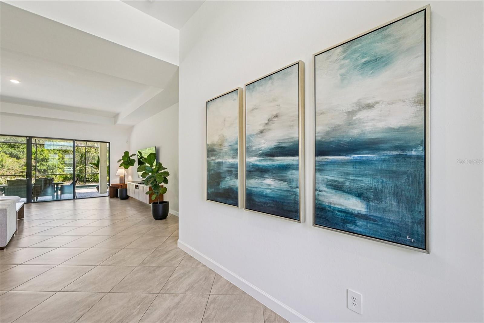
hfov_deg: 104.3
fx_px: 188
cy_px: 162
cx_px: 242
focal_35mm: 14
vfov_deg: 81.2
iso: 400
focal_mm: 14
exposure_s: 1/30
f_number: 8
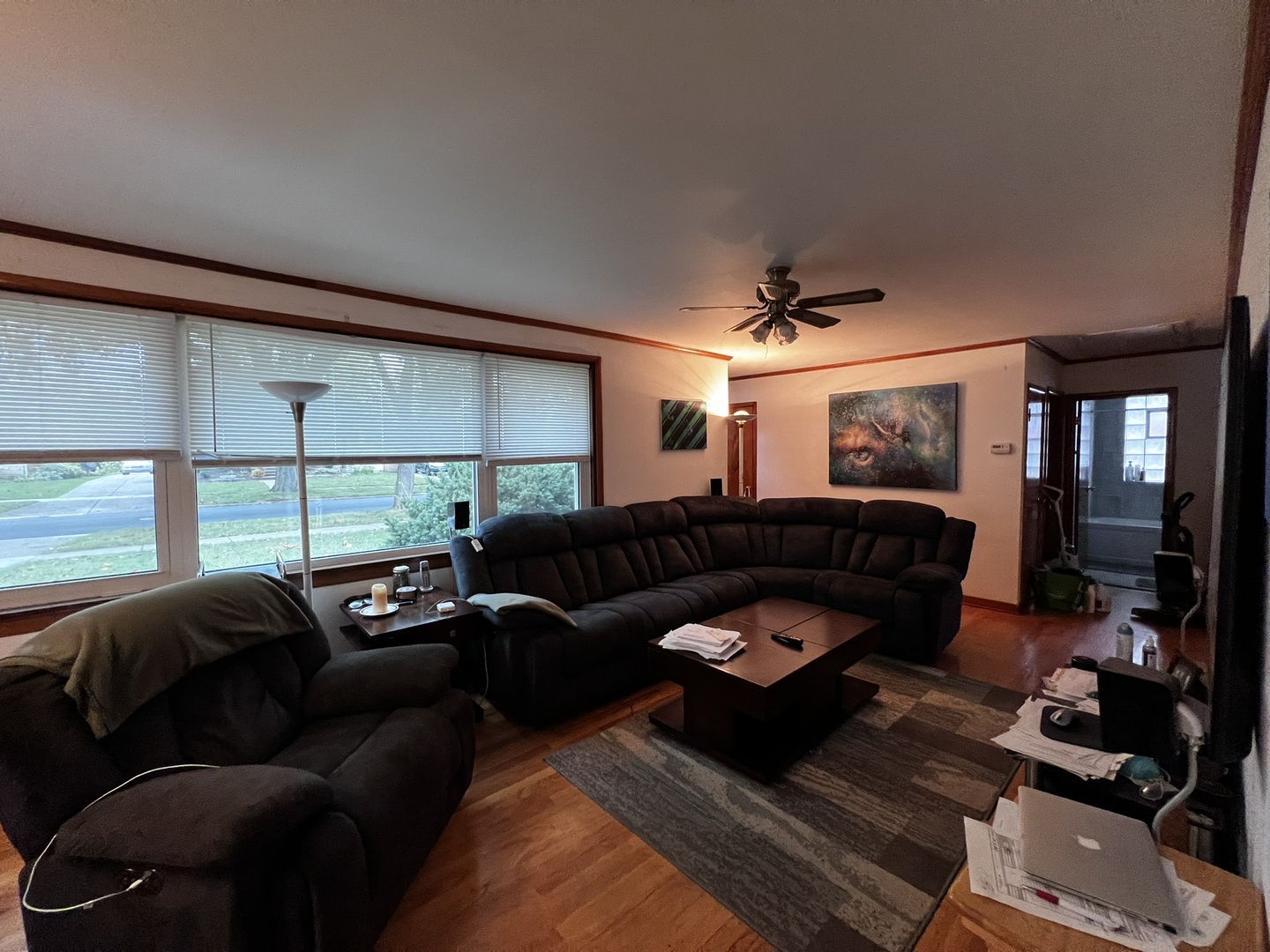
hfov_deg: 106.2
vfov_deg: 89.9
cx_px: 635
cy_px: 476
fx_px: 477
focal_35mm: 13
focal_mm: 1.57
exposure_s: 1/60
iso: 400
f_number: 1.8
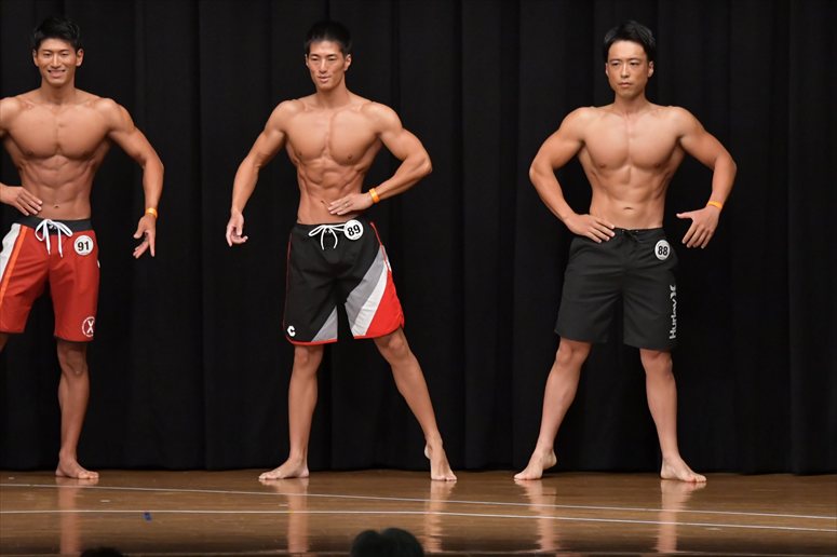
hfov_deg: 8.6
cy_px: 278
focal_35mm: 240
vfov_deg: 5.7
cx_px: 418
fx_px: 5577
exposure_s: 1/400
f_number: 5.6
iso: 6400
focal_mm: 160
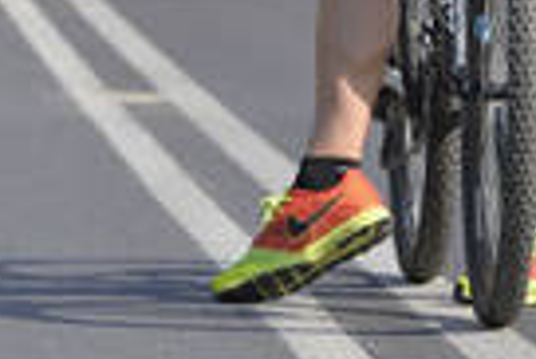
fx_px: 8123
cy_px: -440
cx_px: 252
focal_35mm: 545
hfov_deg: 3.8
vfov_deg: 2.5
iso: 200
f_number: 5.6
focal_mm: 116
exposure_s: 1/1600
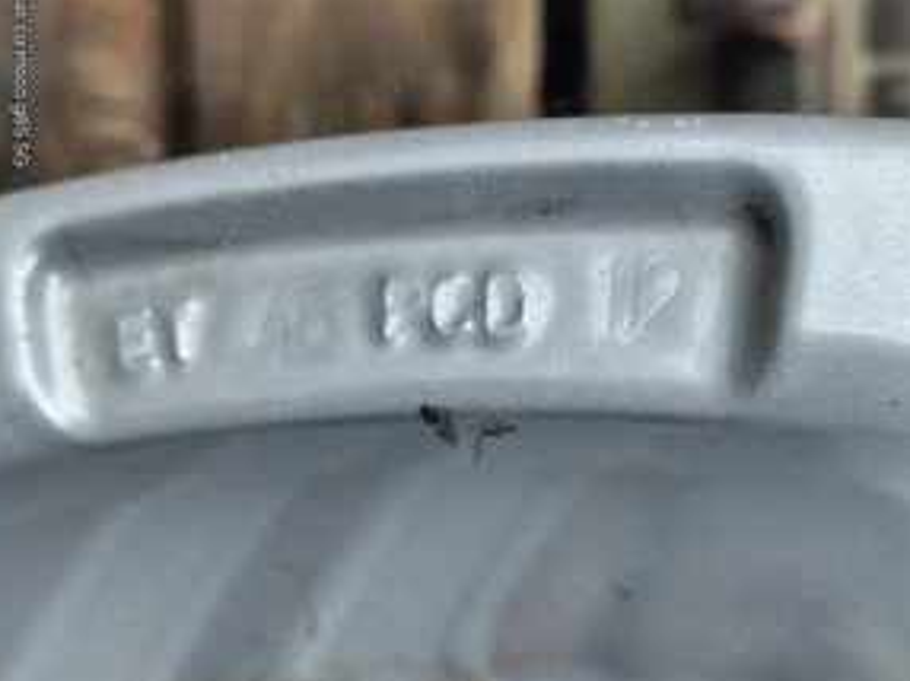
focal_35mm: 35
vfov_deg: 40.4
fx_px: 919
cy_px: 423
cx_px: 439
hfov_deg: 52.7
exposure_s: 1/100
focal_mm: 4.71
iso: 224
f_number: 1.7
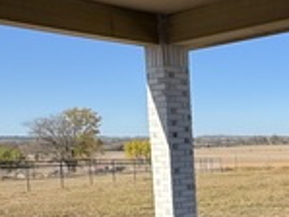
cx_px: 322
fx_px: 501
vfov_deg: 23.7
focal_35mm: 60
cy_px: 200
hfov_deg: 28.9
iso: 40
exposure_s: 1/1672
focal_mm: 2.22
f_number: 2.2
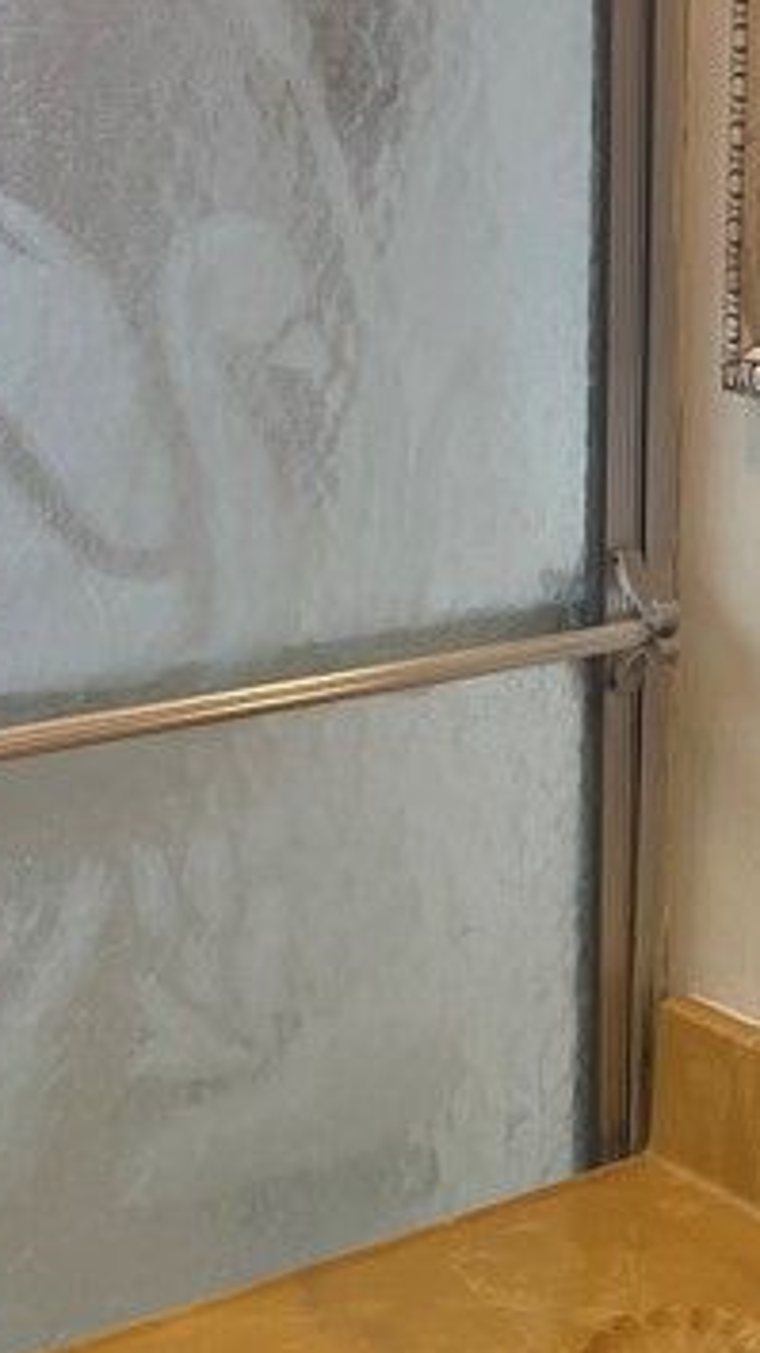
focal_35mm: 82
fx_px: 2939
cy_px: 80
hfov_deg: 13.1
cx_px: 1413
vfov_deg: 25.0
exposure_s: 1/120
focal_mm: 5.7
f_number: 1.5
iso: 50
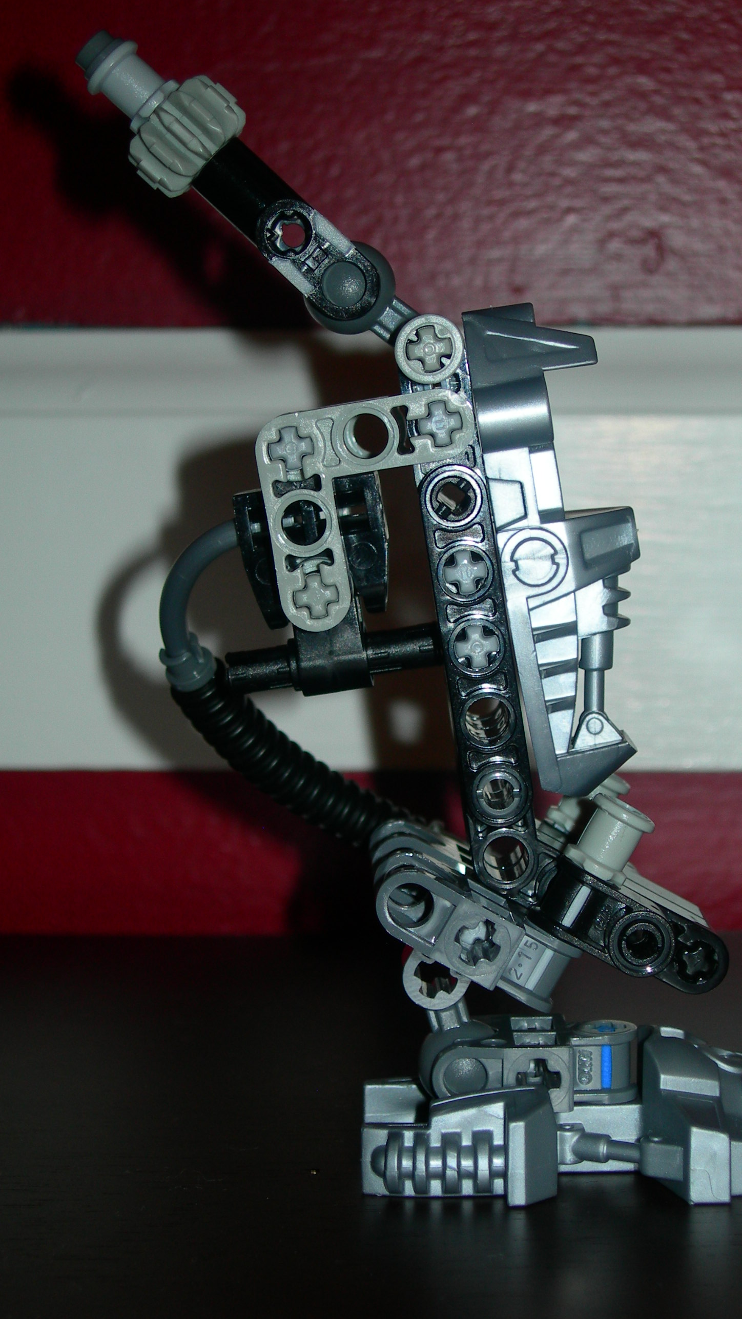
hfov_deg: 15.3
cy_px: 660
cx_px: 445
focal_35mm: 79
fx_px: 2763
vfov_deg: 26.8
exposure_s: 1/60.1
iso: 50
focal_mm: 14.9
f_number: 3.7
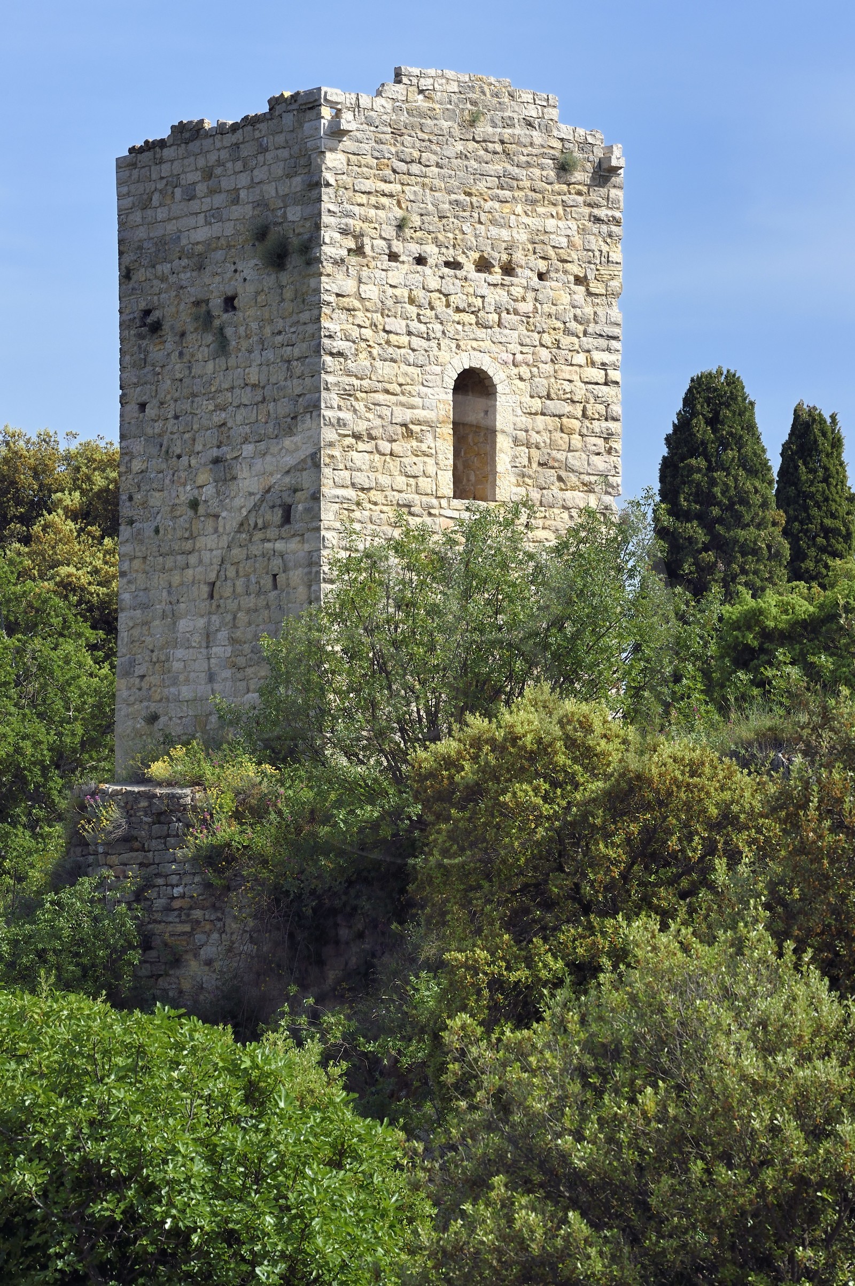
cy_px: 643
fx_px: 4996
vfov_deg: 14.7
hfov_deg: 9.8
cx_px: 428
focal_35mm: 140
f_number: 9
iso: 200
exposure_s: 1/500
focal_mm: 140
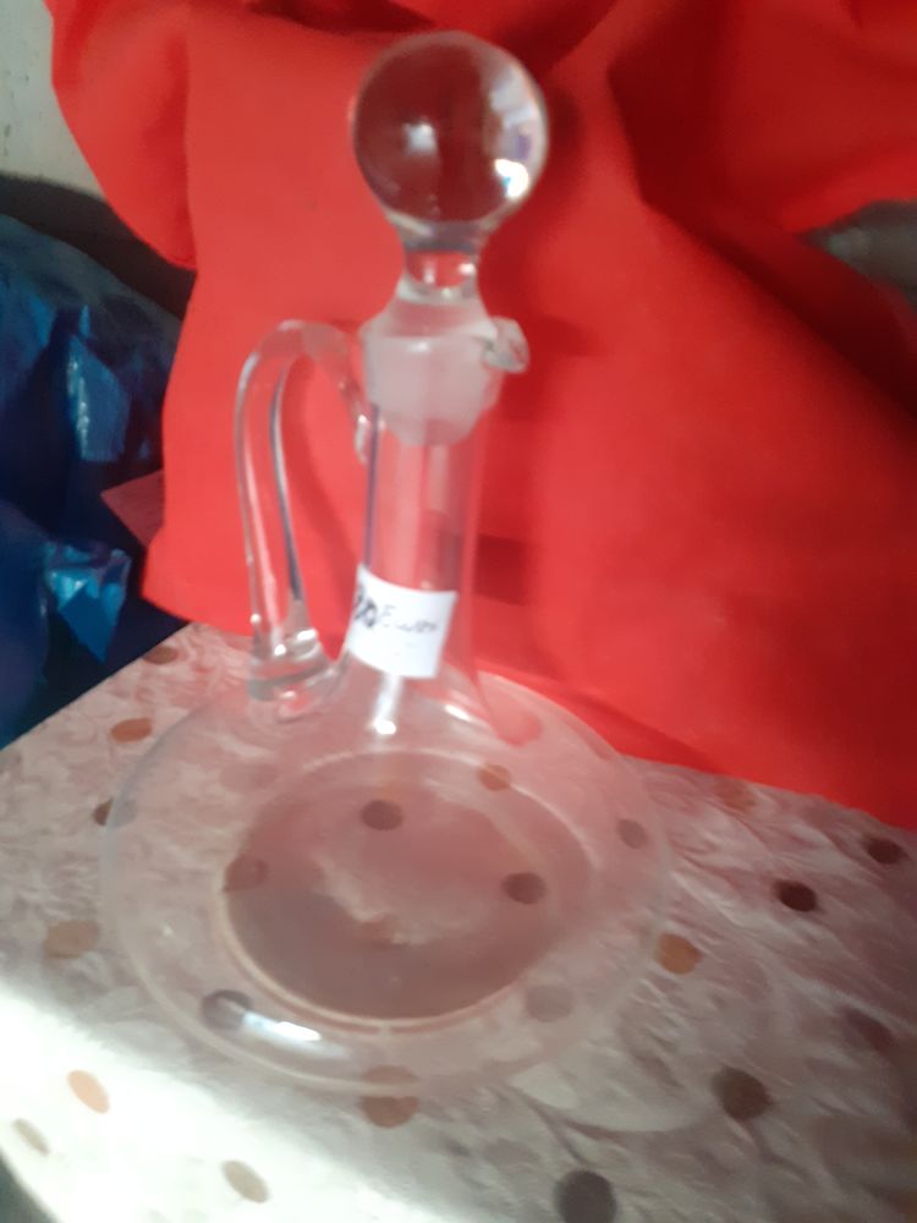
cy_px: 612
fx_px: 954
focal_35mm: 27
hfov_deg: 51.4
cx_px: 458
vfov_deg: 65.3
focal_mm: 3.6
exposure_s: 1/25
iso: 320
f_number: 1.9
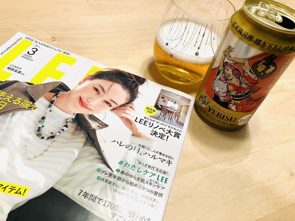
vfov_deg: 49.7
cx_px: 148
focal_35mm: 28
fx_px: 239
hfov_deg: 63.4
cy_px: 110
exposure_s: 1/50
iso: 160
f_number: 1.8
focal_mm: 3.99
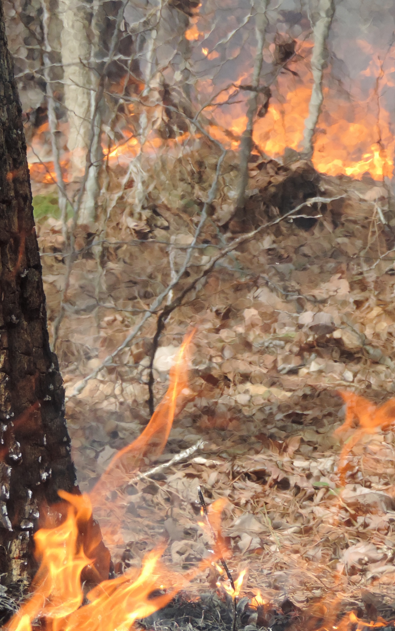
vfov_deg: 8.5
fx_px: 4272
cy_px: 302
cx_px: 252
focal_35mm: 248
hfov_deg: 5.3
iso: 280
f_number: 4.4
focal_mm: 25.8
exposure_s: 1/500
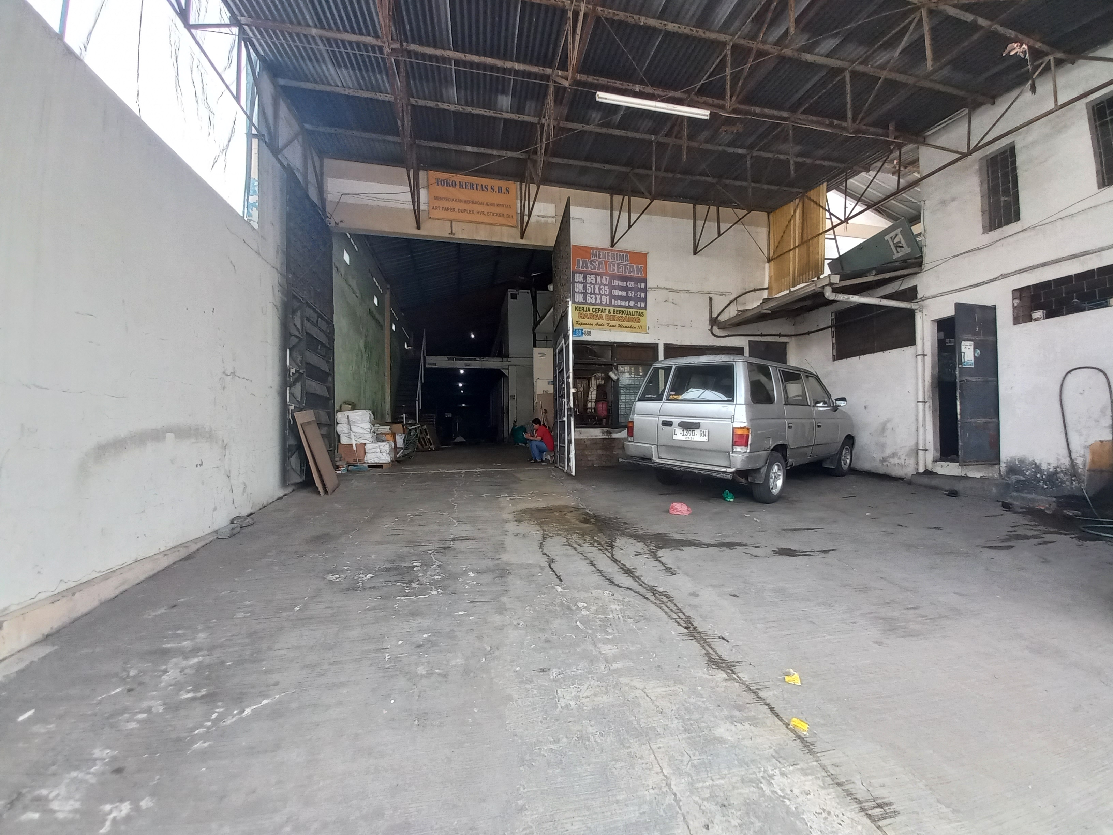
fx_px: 418
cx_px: 556
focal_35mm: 13
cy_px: 418
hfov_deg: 106.2
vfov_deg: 89.9
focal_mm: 1.42
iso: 80
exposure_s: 1/100
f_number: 2.2
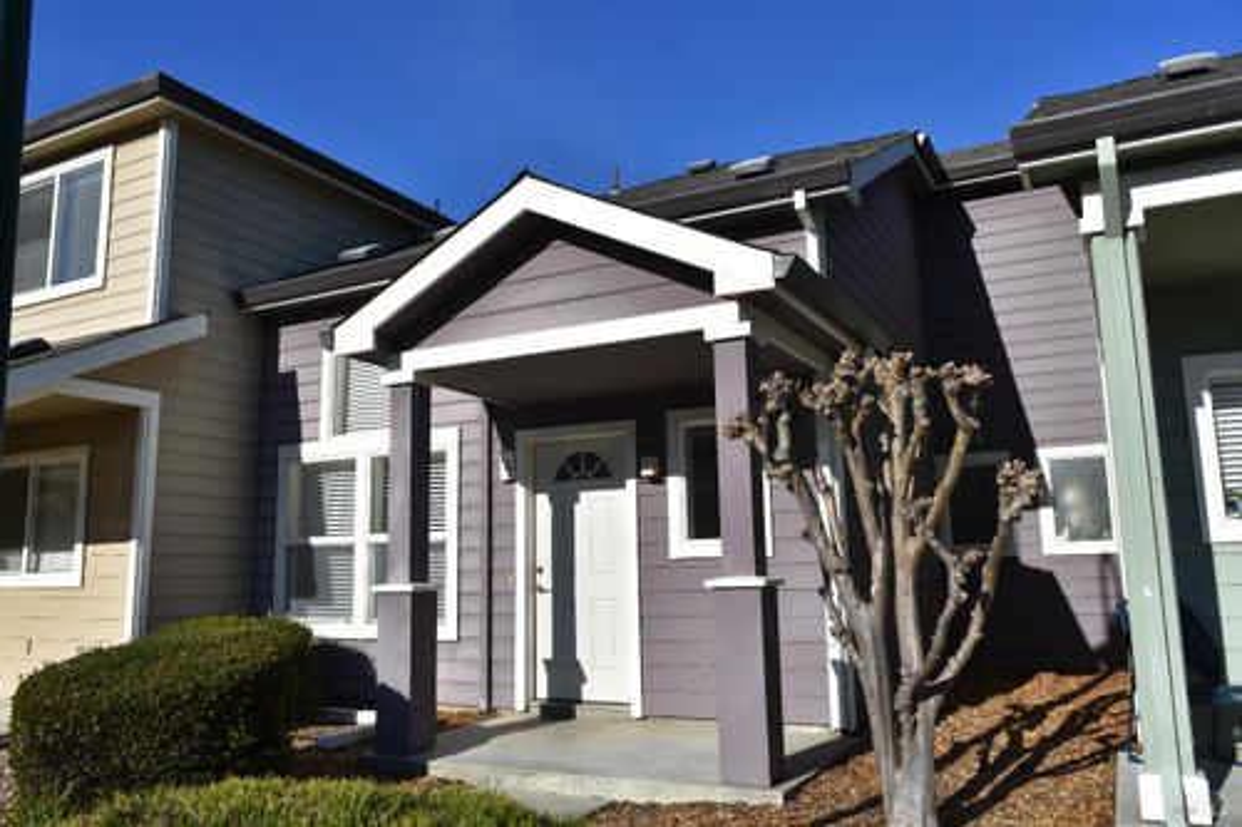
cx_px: 621
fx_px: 931
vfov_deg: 47.9
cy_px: 414
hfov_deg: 67.4
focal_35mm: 27
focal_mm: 18
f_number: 8
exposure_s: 1/500
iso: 100
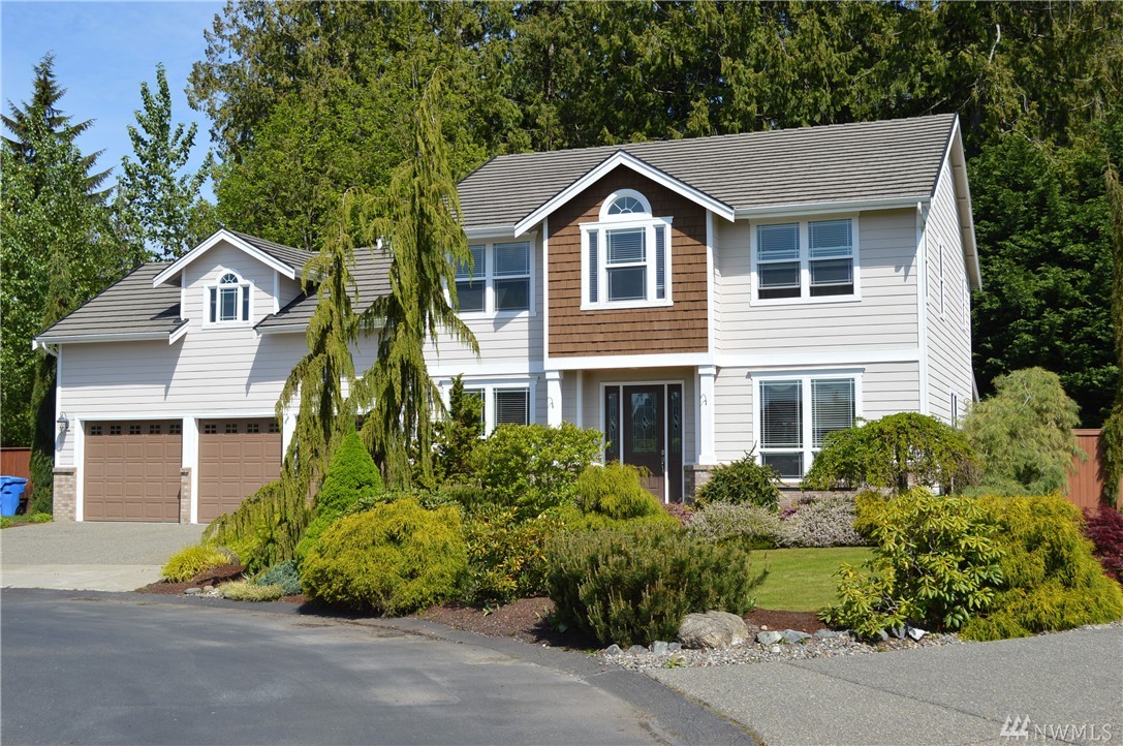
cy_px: 373
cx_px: 562
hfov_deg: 46.4
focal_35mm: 42
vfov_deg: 31.8
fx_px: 1309
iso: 100
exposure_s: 1/250
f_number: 8
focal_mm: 28
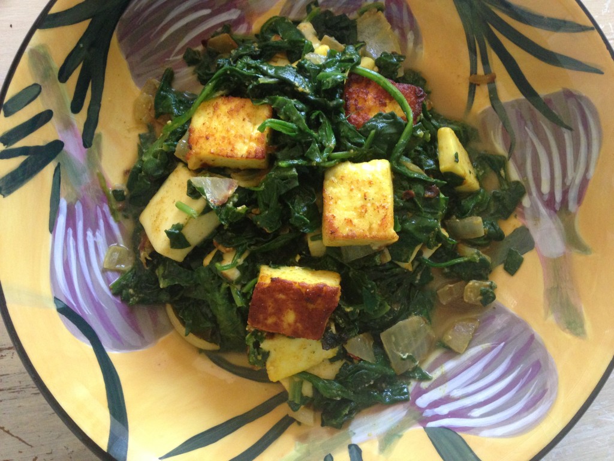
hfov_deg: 55.4
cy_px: 230
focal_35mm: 33
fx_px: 585
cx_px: 307
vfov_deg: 42.9
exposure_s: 1/20
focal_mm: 4.12
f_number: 2.4
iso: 250
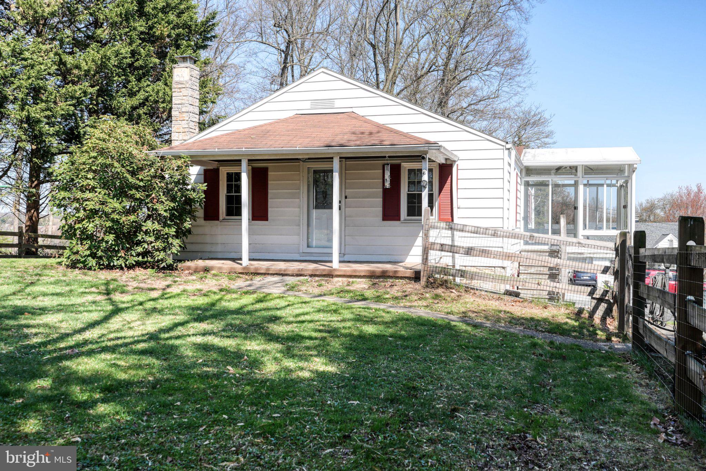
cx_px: 353
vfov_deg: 38.9
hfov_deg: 55.8
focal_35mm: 34
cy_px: 236
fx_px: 667
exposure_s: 1/160
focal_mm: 34
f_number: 9
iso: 100
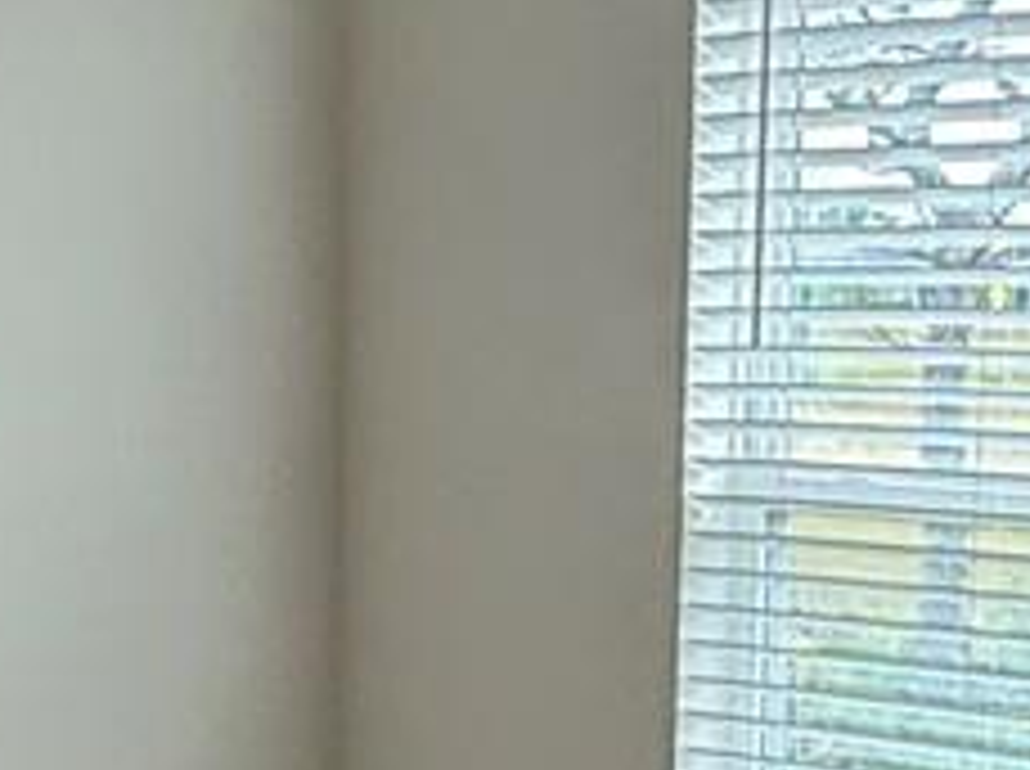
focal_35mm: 98
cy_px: 784
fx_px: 2911
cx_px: 364
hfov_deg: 20.0
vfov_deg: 14.8
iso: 100
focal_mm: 2.22
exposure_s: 1/99
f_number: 2.2
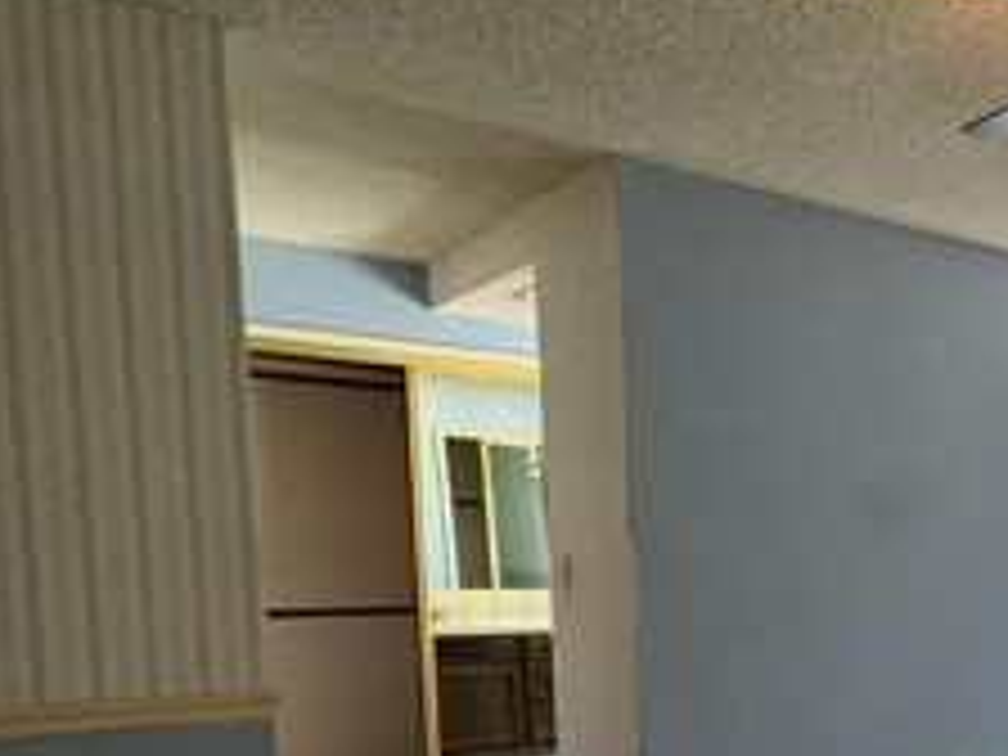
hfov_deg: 34.8
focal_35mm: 40
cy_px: 662
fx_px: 1165
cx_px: 1269
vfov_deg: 34.2
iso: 125
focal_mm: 2.22
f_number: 2.2
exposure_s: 1/120
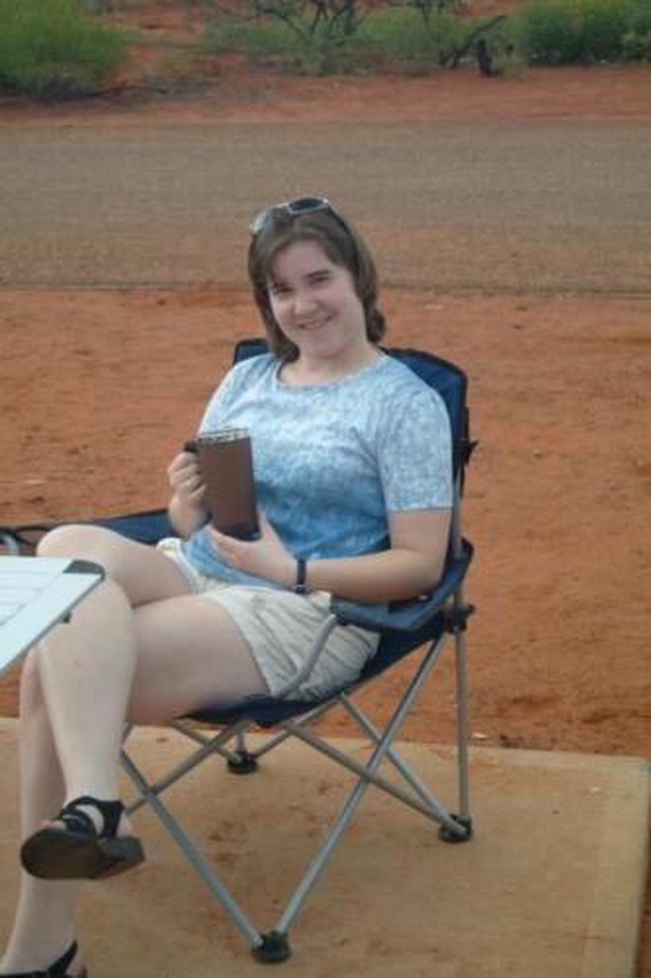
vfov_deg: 31.9
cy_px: 489
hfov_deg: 21.6
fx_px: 1710
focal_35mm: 63
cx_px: 326
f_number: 5.3
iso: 100
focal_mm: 42
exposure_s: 1/45
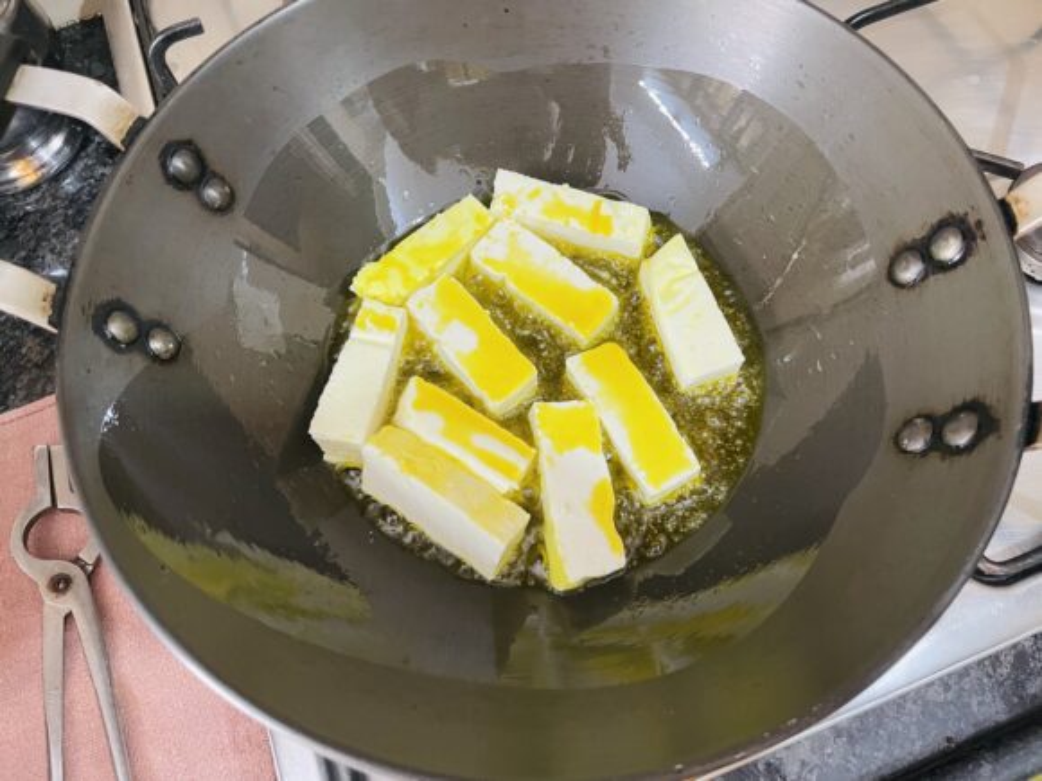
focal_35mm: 26
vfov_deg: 53.1
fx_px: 783
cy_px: 390
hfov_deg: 67.3
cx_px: 521
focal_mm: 4.2
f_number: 1.6
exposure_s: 1/50
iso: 250
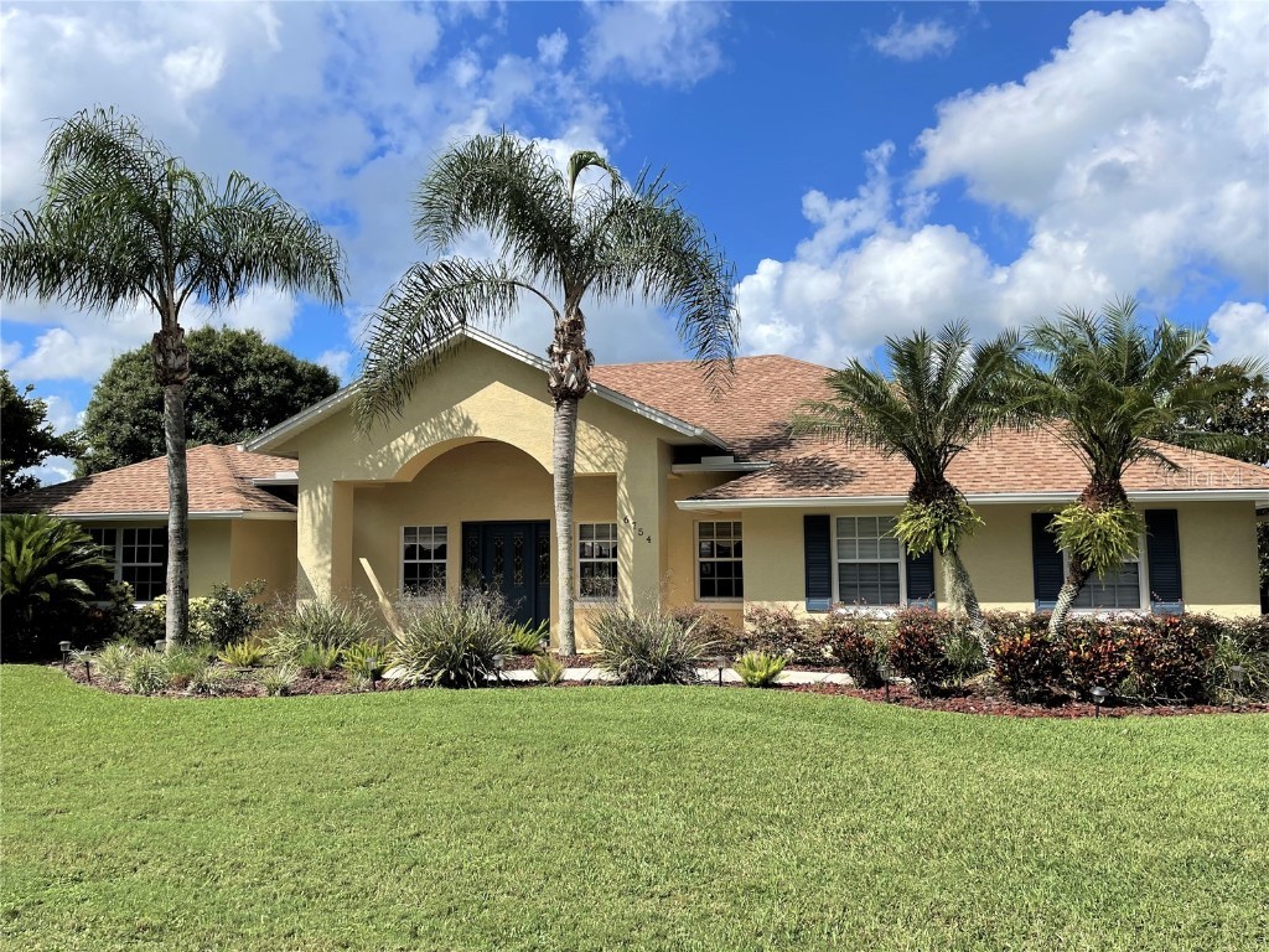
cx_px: 634
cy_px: 476
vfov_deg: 53.1
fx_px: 953
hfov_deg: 67.3
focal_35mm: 26
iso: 32
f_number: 1.6
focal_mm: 5.1
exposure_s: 1/3922
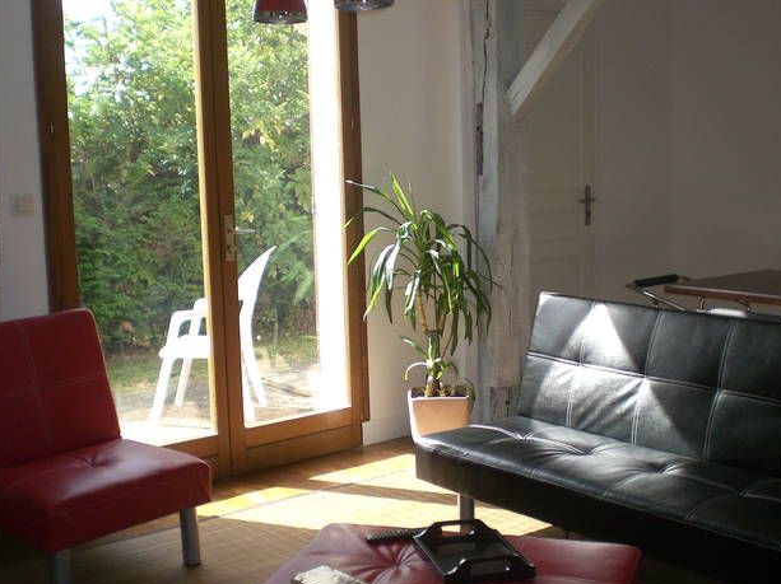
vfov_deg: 29.6
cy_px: 316
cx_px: 456
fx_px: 1105
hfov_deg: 38.8
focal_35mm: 49
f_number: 3.1
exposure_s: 1/200
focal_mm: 6.3
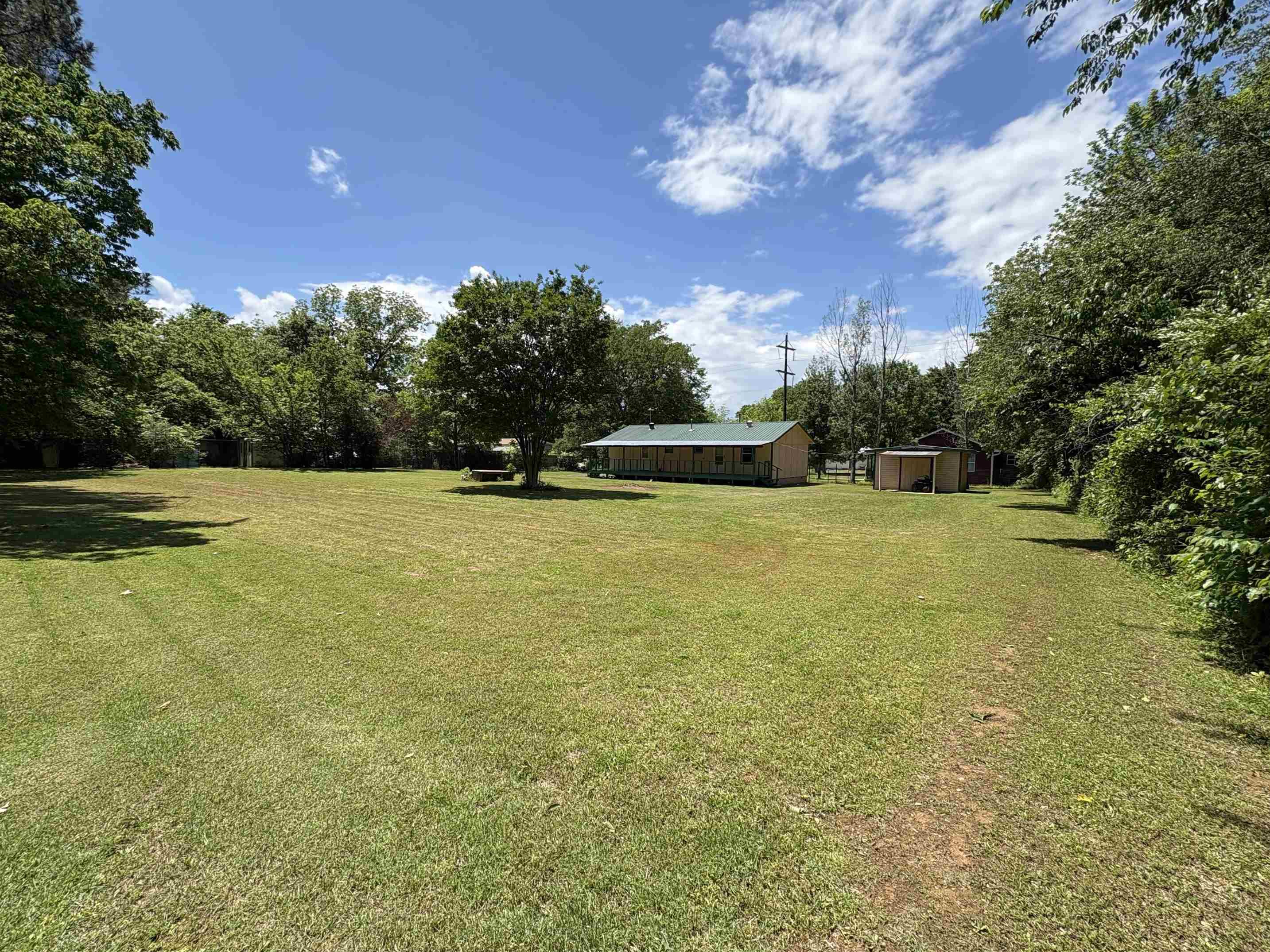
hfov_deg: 98.2
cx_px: 624
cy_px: 489
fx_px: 550
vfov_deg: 81.7
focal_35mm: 15
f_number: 2.2
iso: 50
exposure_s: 1/1567
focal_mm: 2.22
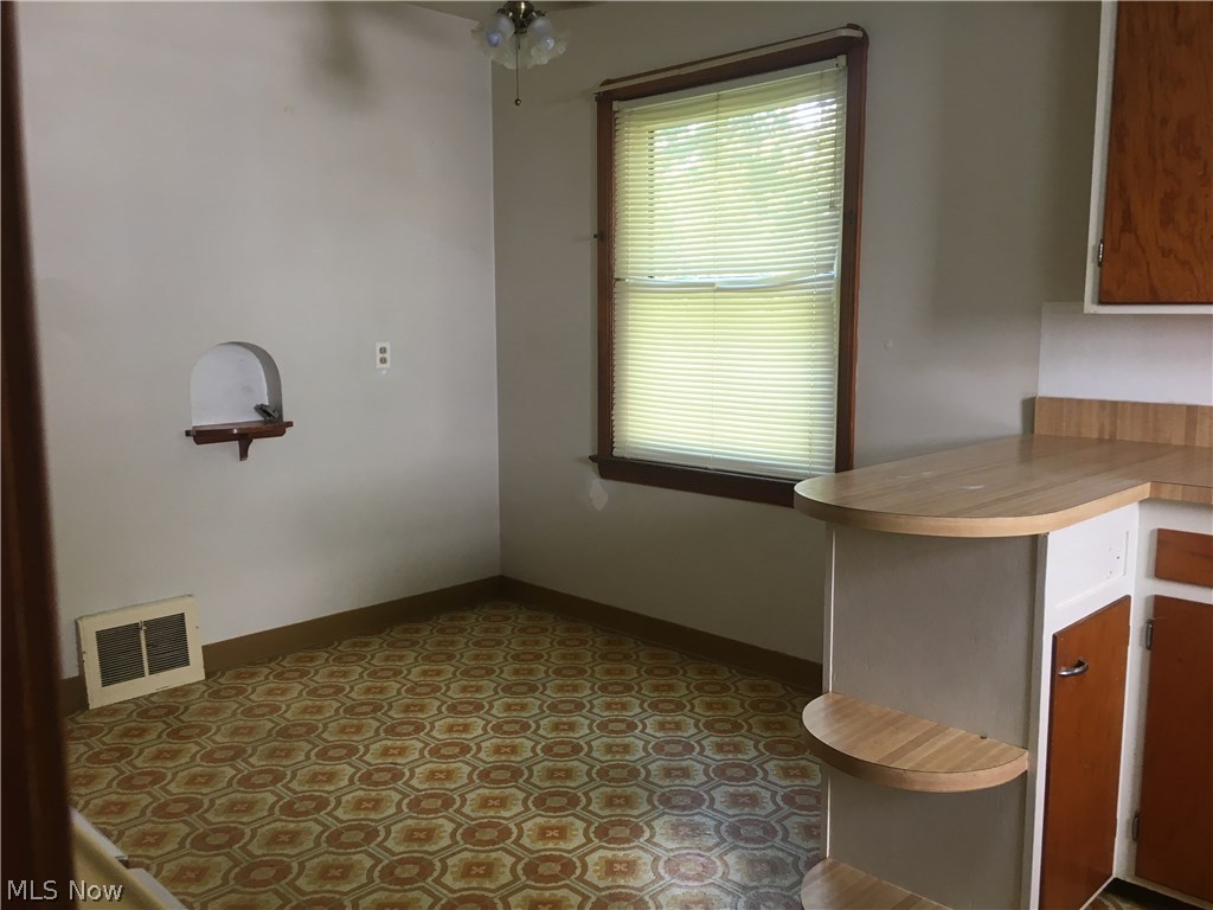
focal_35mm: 29
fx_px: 1016
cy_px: 455
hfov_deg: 61.7
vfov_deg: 48.2
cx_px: 606
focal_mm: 4.15
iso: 50
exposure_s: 1/30
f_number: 2.2
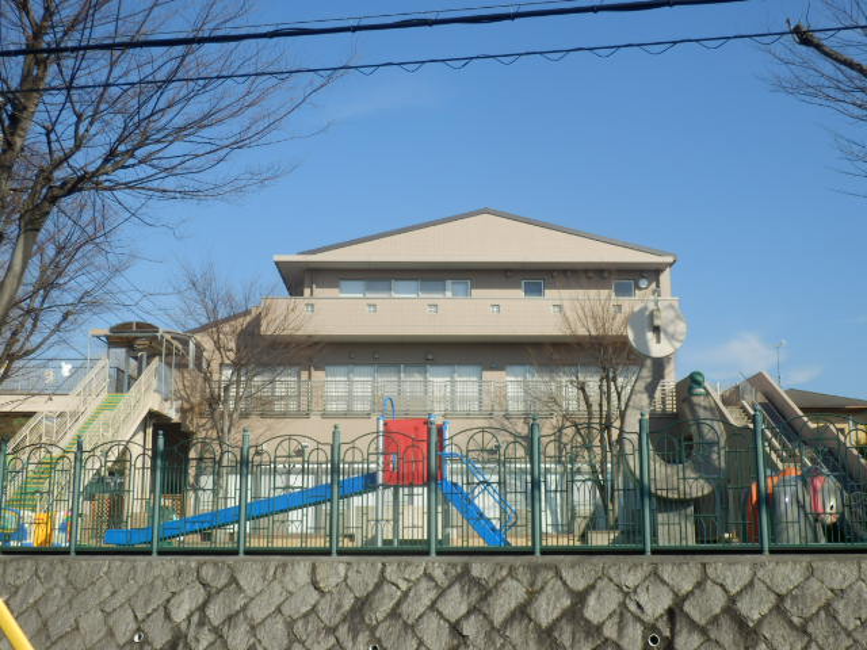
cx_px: 434
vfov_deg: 28.6
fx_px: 1277
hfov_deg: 37.5
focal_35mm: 51
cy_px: 325
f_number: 4.4
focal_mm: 9.1
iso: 80
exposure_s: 1/640
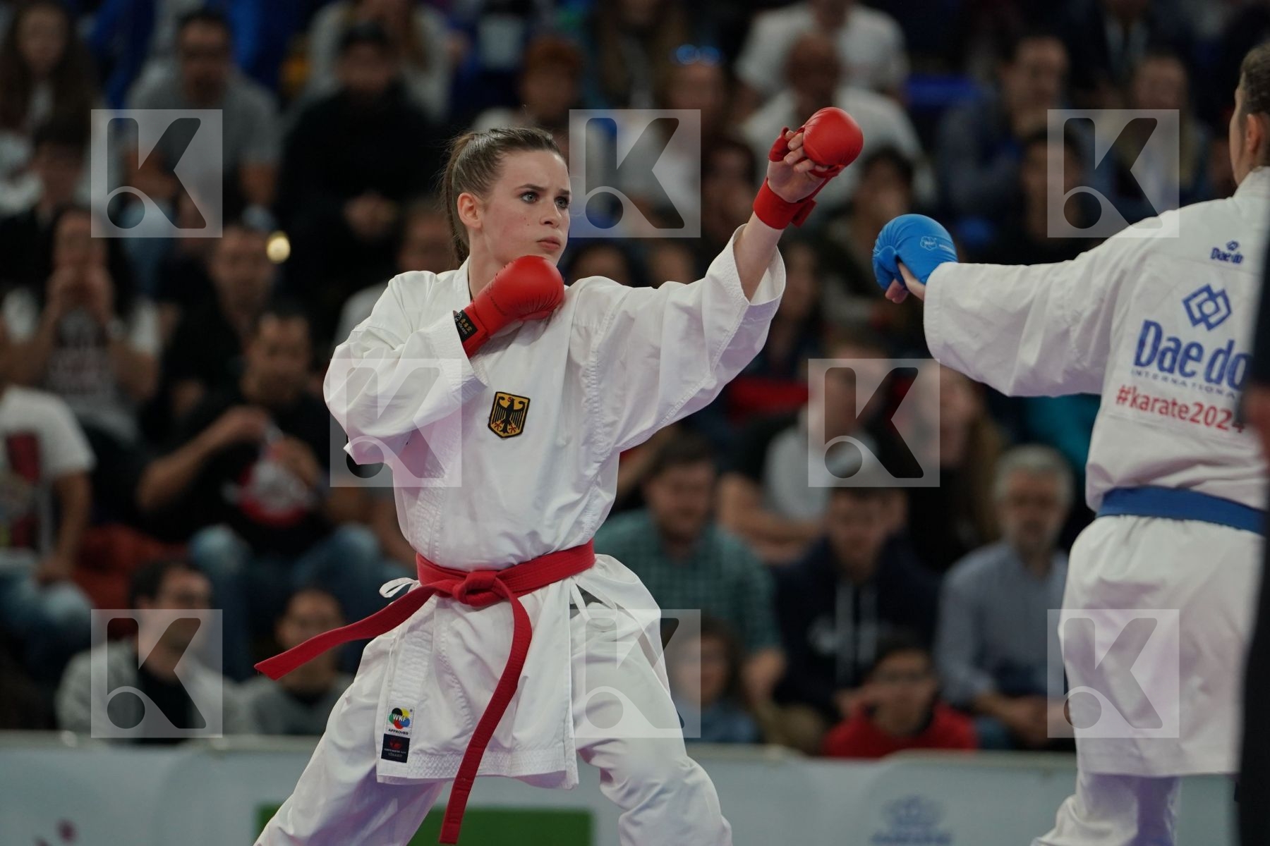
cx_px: 635
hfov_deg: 6.9
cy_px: 423
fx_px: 10583
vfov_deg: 4.6
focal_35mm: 300
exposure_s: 1/1000
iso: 1250
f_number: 2.8
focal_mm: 200
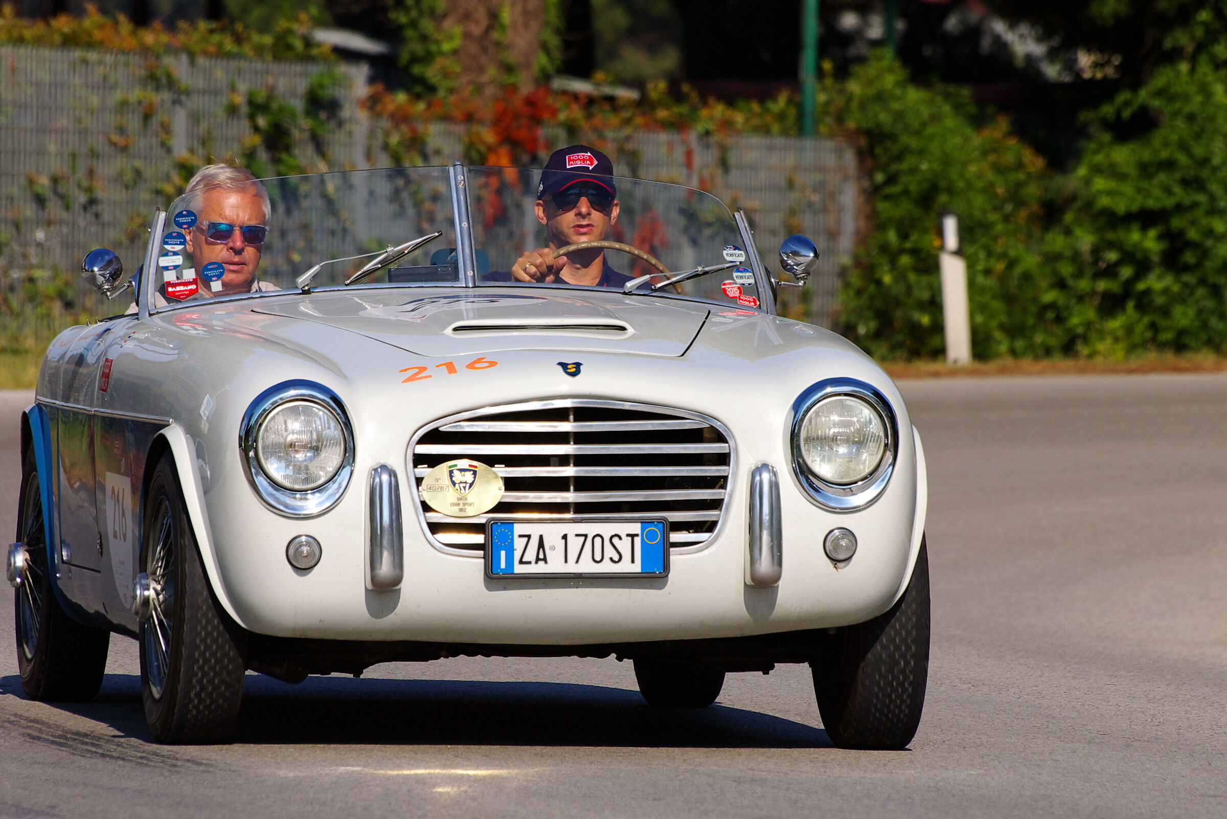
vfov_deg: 3.8
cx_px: 614
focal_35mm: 360
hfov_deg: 5.7
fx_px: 12274
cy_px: 410
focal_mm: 240
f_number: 8
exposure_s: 1/1000
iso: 400
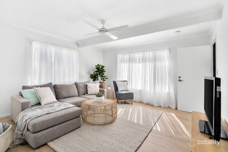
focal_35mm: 16
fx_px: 101
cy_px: 76
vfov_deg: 73.7
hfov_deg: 96.8
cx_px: 114
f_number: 8
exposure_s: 1/25
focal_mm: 16
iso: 160
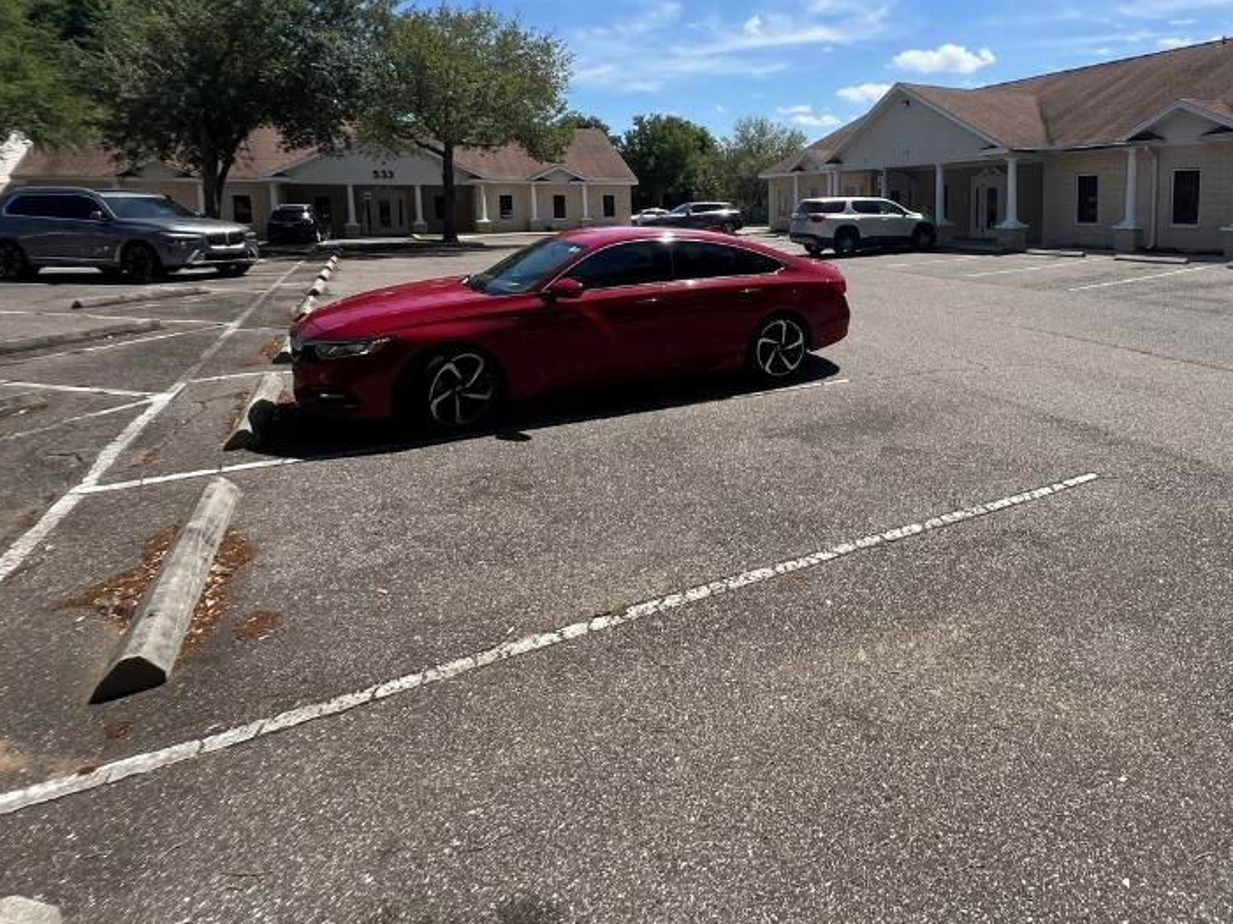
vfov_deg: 65.9
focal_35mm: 19
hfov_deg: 82.2
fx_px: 676
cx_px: 807
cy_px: 275
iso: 32
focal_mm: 1.57
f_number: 1.8
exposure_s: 1/1647
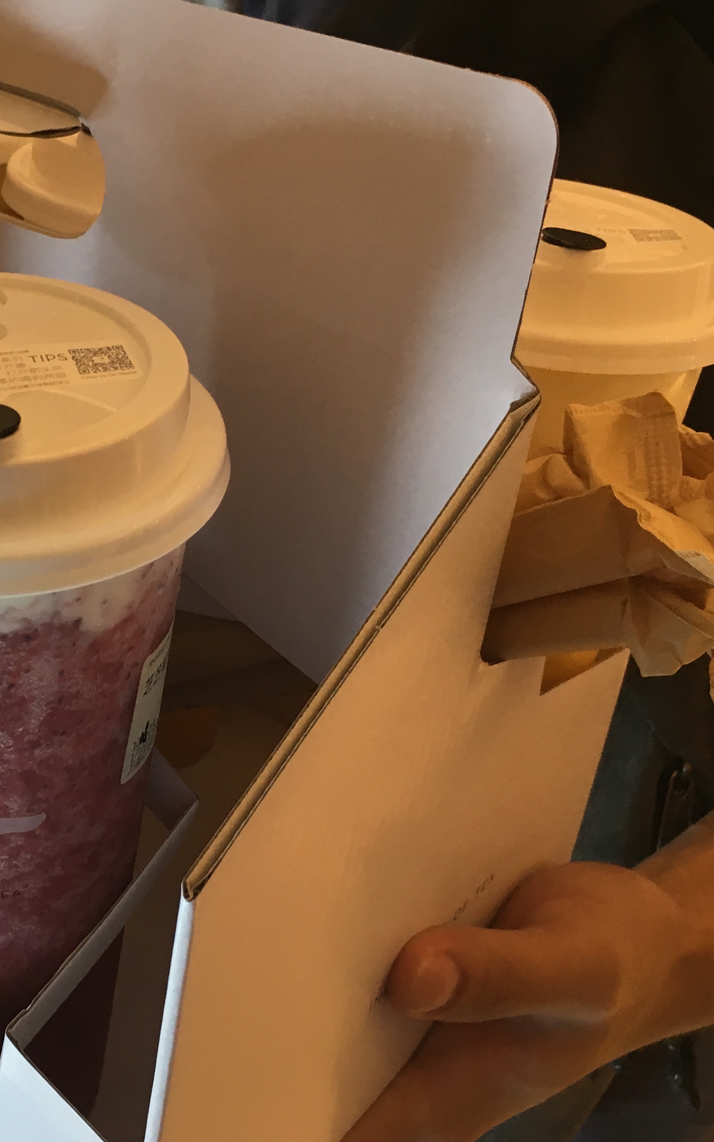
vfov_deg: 41.8
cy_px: 510
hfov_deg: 25.9
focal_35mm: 48
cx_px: 49
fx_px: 1494
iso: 40
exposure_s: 1/33
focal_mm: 4.15
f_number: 2.2
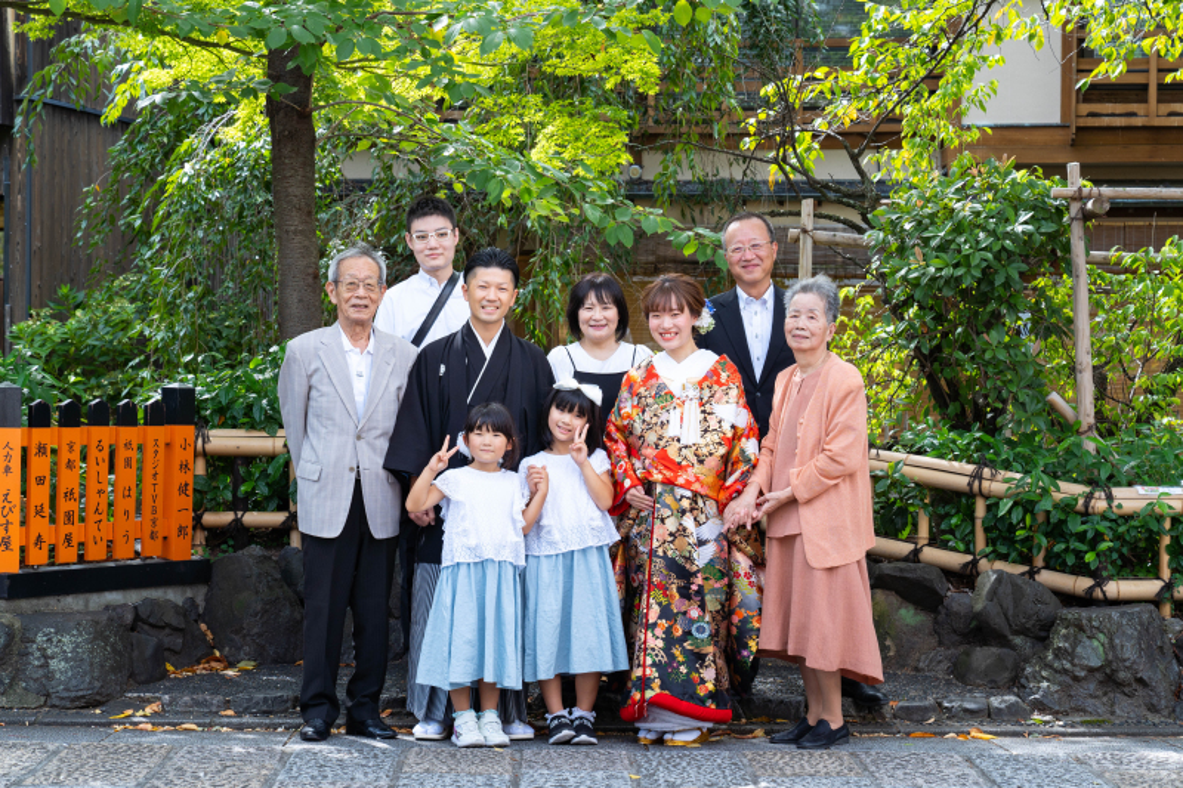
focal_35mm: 70
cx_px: 592
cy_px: 394
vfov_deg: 19.4
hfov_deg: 28.8
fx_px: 2300
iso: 200
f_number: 6.3
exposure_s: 1/100
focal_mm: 70
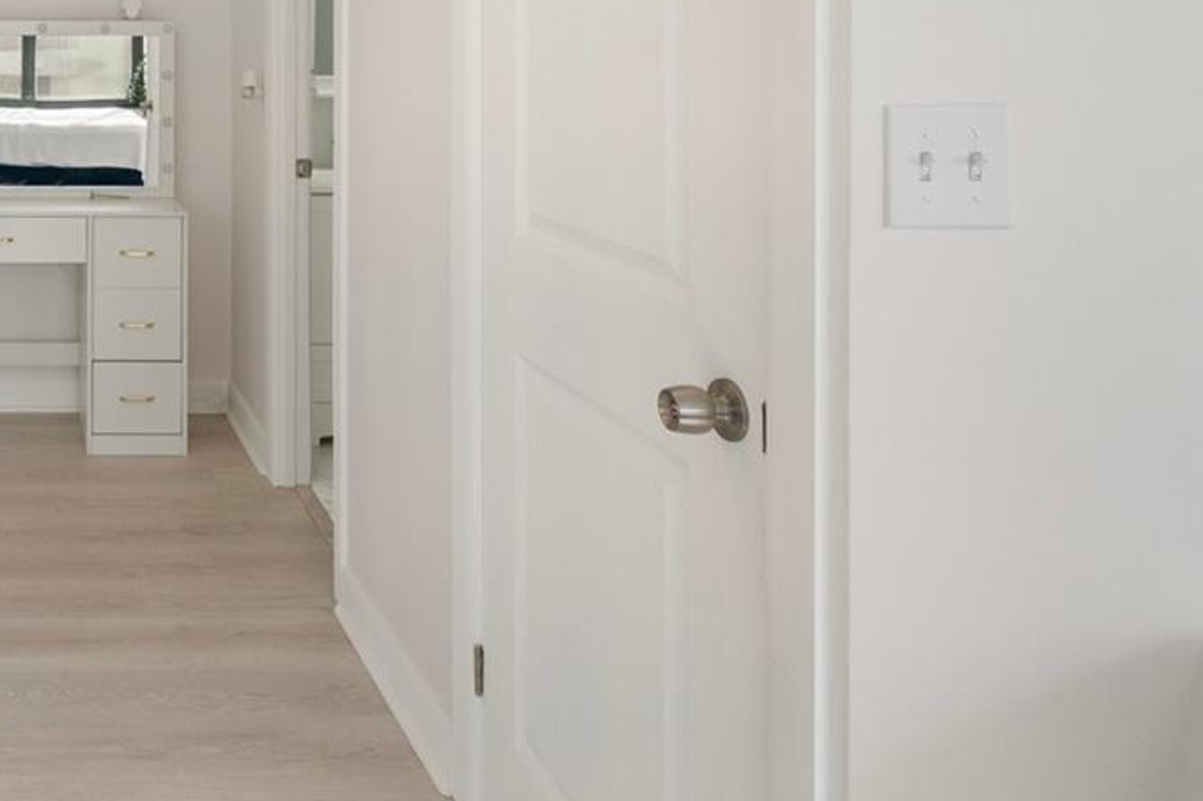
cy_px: 50
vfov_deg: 36.9
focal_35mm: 33
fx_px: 1102
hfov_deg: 48.0
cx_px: 16
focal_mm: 14
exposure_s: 1/10
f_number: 8
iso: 200
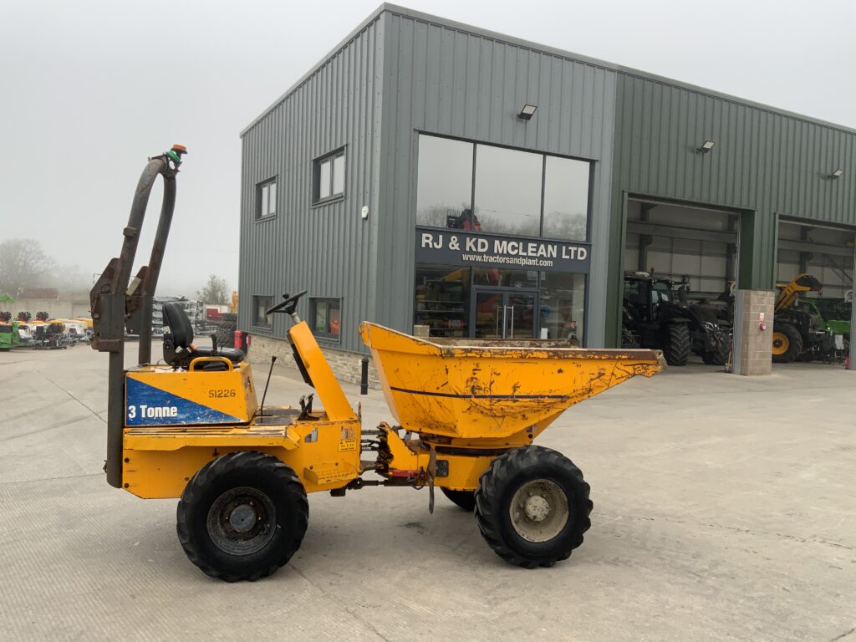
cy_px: 321
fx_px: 717
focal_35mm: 29
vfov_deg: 48.2
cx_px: 428
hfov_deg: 61.7
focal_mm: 3
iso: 16
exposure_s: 1/247
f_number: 1.8
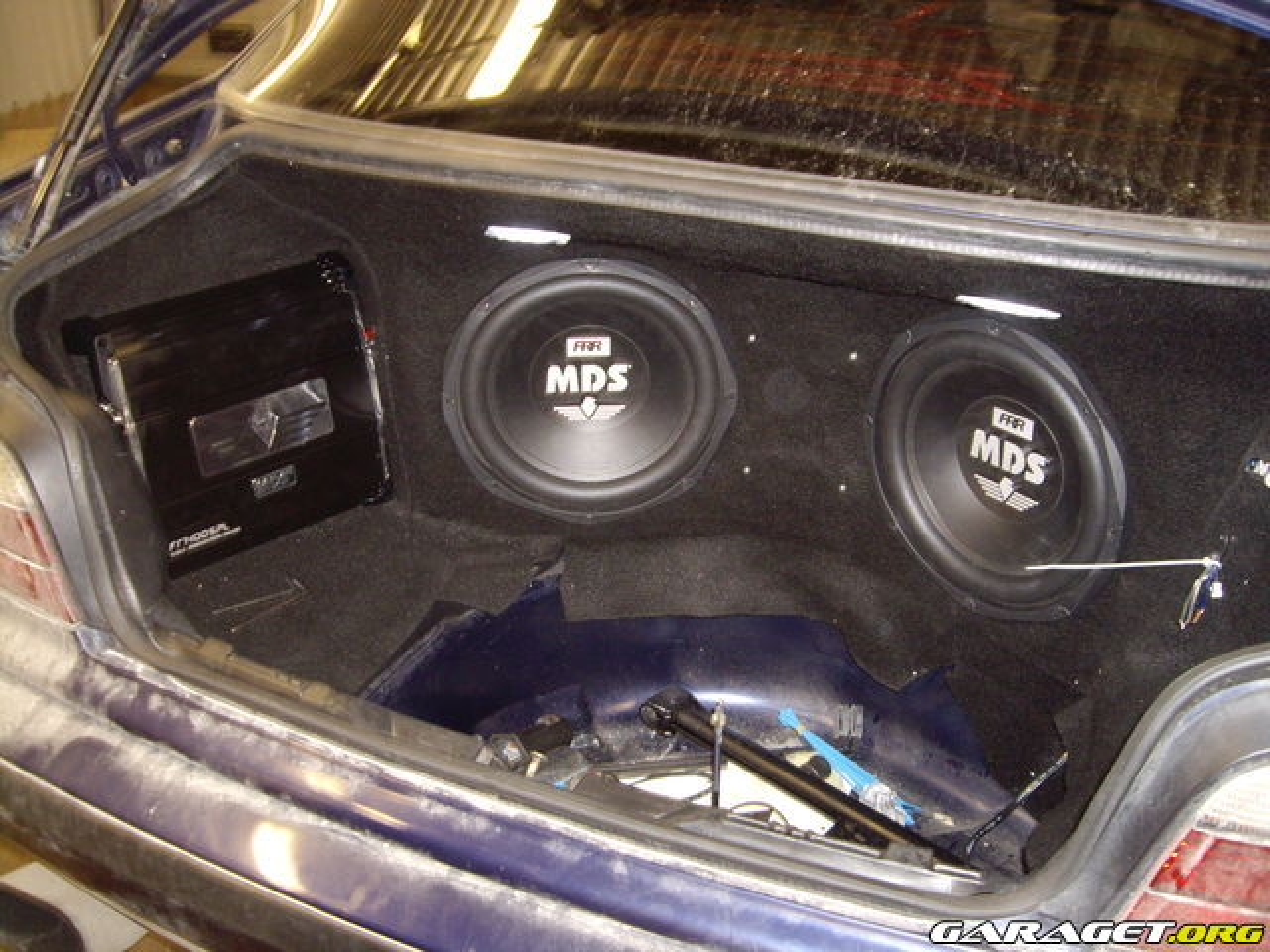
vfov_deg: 37.7
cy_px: 476
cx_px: 635
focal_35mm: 38
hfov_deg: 49.0
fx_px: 1394
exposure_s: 1/15
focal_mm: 6.2
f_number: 2.7
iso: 200
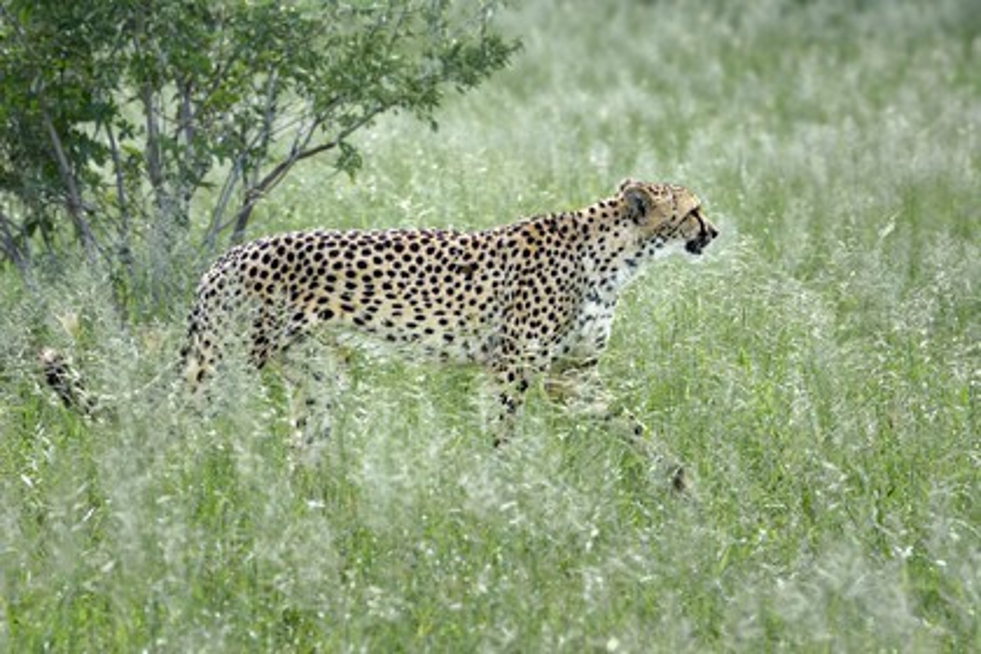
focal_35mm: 200
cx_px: 490
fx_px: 5450
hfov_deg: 10.3
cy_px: 327
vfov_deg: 6.9
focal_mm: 200
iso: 400
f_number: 6.3
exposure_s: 1/500
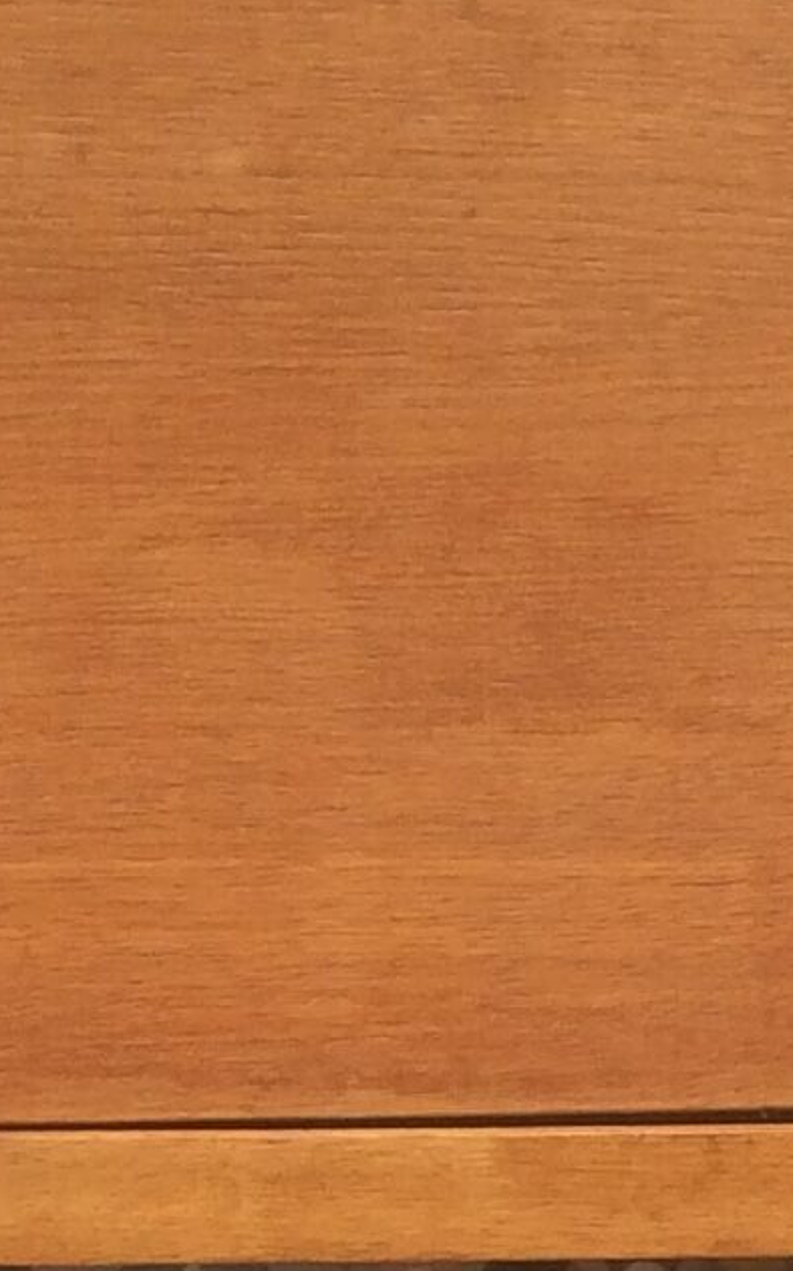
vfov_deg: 12.5
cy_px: 1924
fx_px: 5502
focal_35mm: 159
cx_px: 1153
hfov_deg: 8.1
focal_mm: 4.15
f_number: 2.2
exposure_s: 1/281
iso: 32
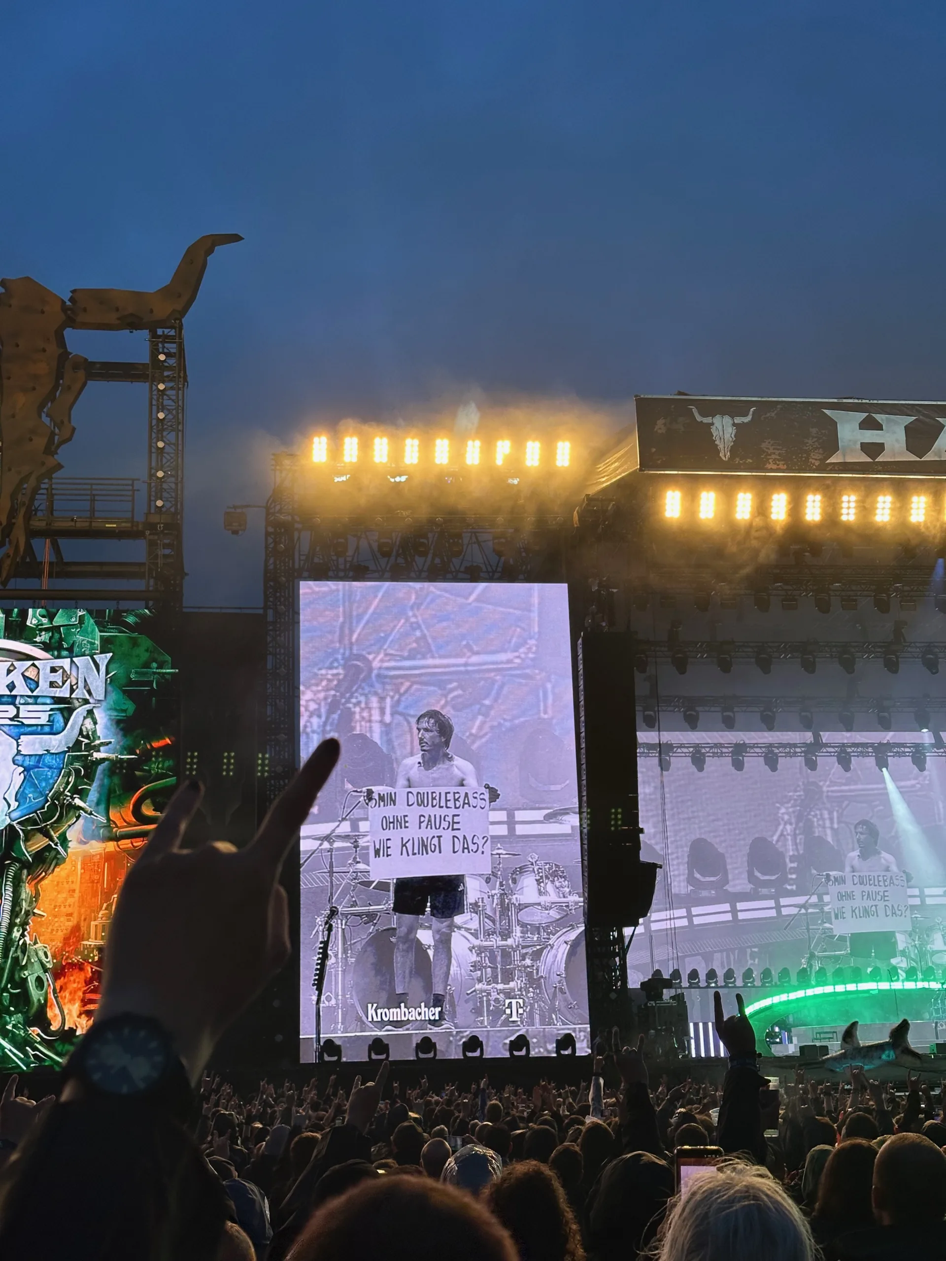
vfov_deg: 39.7
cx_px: 473
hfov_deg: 30.3
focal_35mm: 48
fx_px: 1749
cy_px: 630
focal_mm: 6.86
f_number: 1.78
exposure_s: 1/133
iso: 64
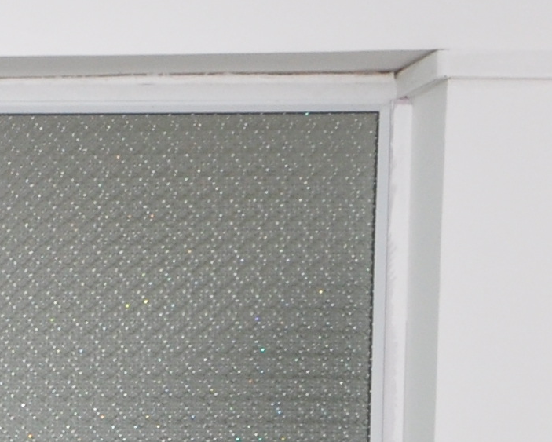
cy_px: 998
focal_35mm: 240
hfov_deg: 7.4
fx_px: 3923
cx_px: -897
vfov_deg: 6.2
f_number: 14
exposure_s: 1/8
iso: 500
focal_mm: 28
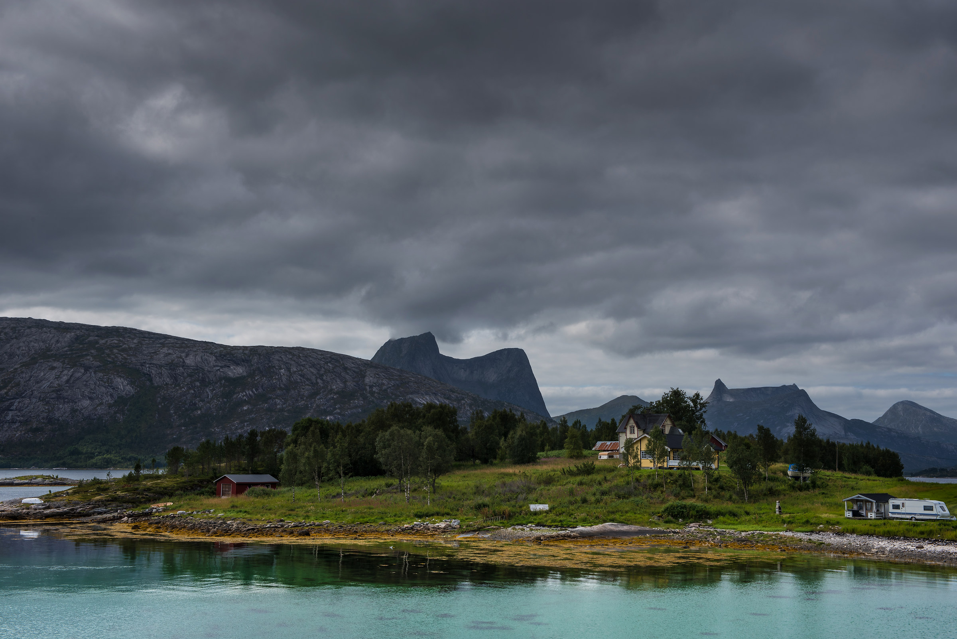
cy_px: 320
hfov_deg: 39.6
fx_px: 1330
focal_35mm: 50
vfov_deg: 27.0
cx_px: 478
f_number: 13
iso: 100
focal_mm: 50
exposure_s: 1/100
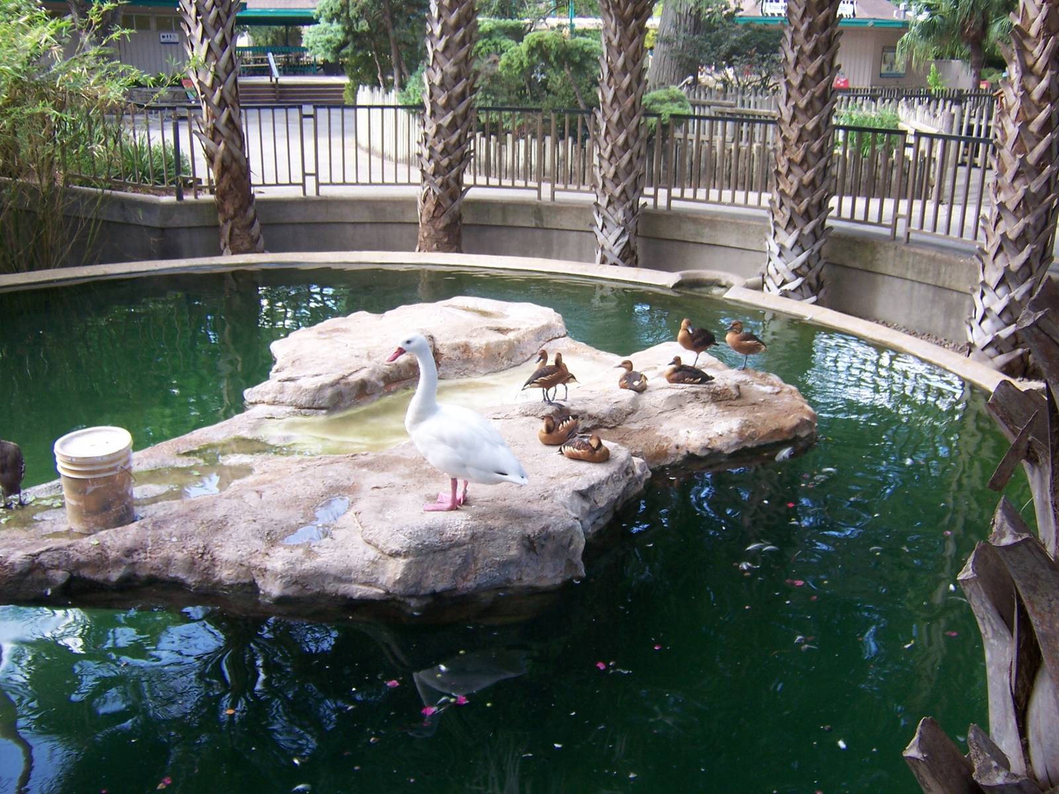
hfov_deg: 55.4
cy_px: 397
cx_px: 530
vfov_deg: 42.9
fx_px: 1010
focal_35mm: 33
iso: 80
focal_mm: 5.5
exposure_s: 1/90
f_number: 2.8
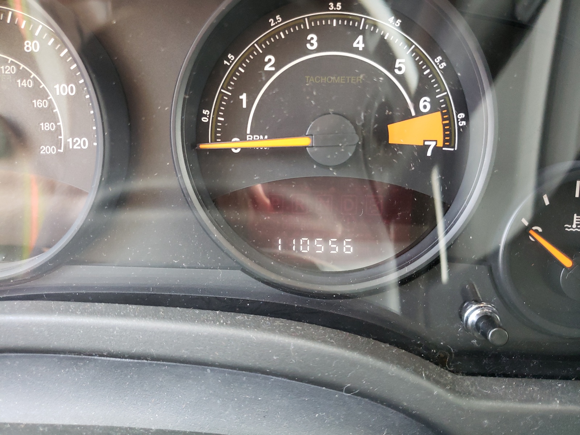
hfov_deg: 67.3
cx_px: 290
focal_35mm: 26
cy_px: 218
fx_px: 436
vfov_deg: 53.1
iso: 282
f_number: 1.5
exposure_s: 1/40
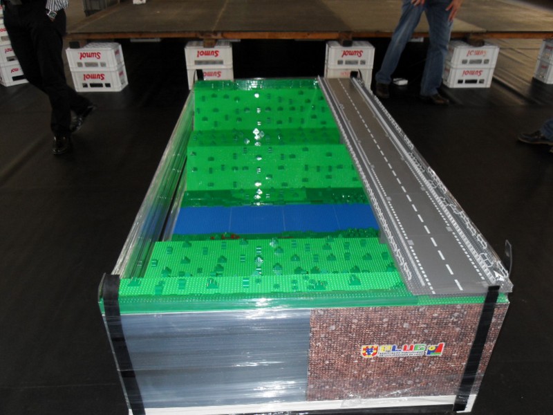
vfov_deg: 49.7
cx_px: 276
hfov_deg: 63.4
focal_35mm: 28
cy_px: 208
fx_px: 447
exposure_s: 1/45
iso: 200
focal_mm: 6
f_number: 2.8
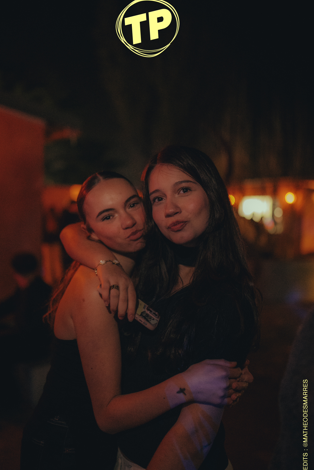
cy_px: 234
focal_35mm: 37
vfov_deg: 51.9
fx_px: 483
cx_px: 151
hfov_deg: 36.0
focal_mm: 35
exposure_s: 1/100
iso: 12800
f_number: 1.4
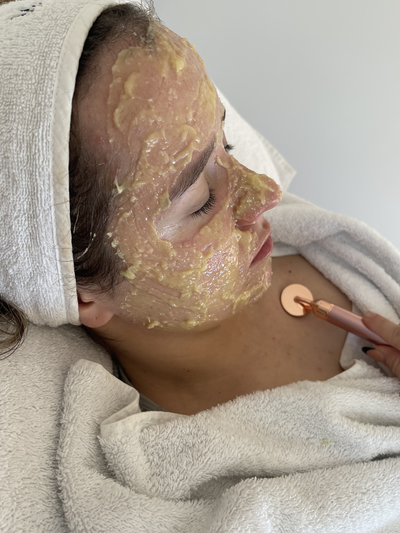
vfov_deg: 61.6
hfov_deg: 48.2
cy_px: 258
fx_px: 447
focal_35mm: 29
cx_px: 206
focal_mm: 5.1
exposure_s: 1/121
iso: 80
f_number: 1.6
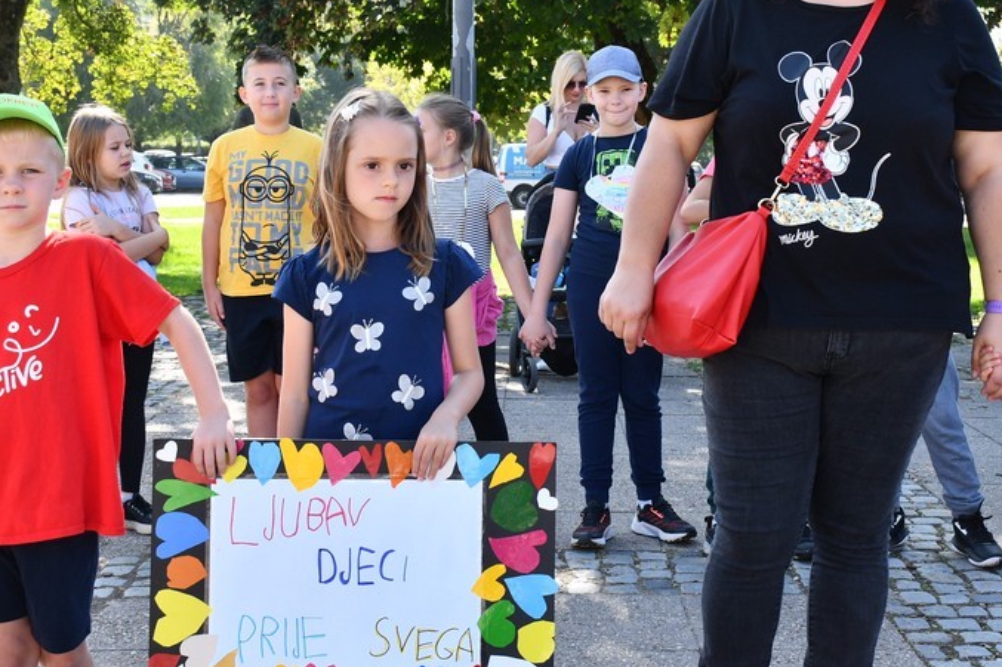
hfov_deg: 33.9
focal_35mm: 59
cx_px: 536
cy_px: 248
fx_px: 1642
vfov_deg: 22.9
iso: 220
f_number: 5.6
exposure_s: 1/250
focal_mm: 26
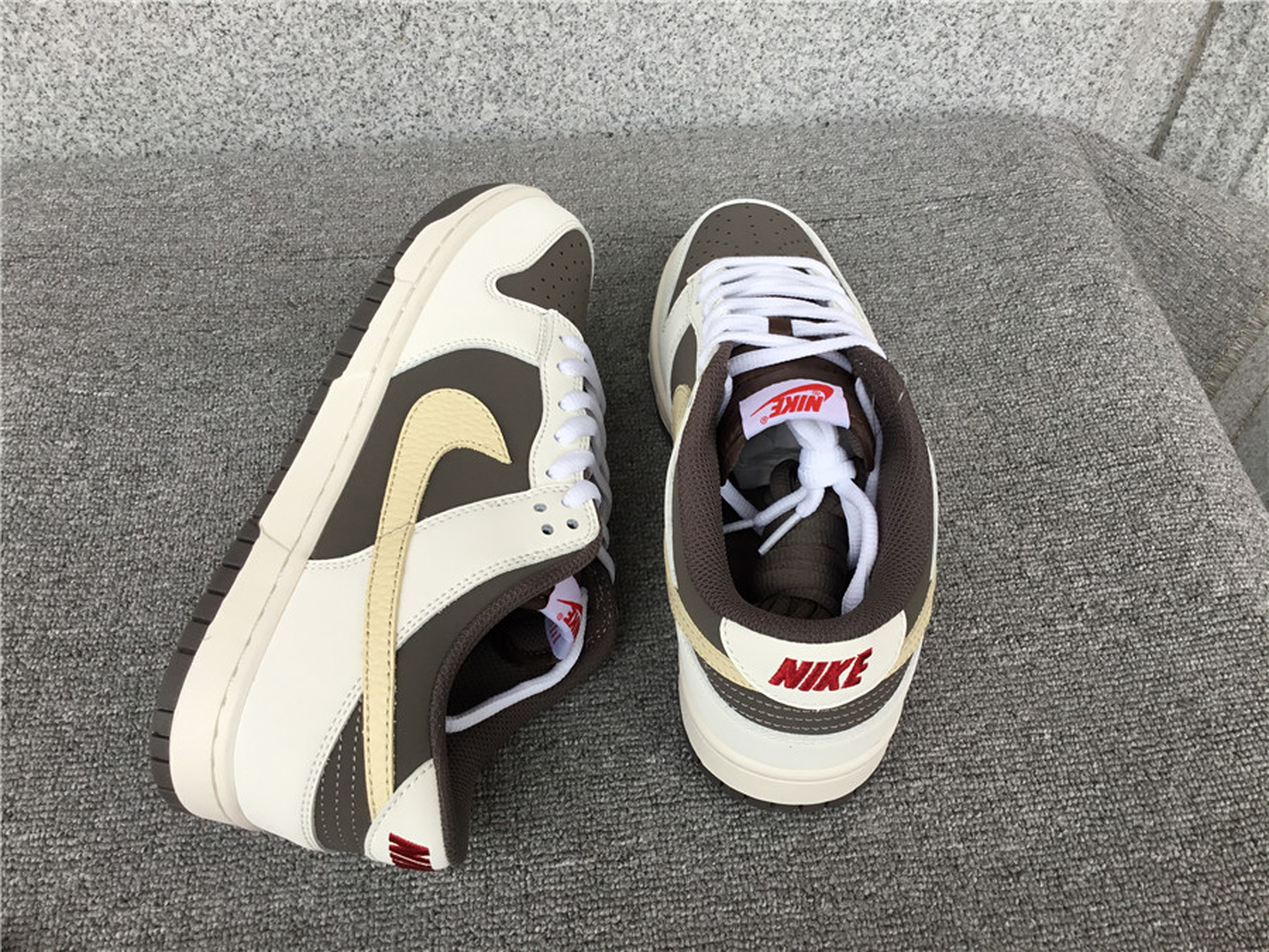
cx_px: 634
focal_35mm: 31
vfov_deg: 45.4
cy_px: 476
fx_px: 1136
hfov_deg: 58.4
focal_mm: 3.3
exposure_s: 1/100
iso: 32
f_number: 2.4
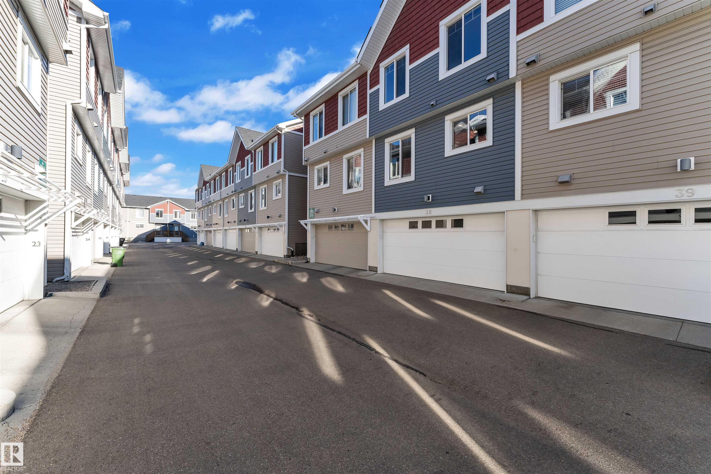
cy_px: 237
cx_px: 356
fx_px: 276
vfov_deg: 81.2
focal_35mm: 14
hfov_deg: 104.3
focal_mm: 14
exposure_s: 1/800
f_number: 7.1
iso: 500
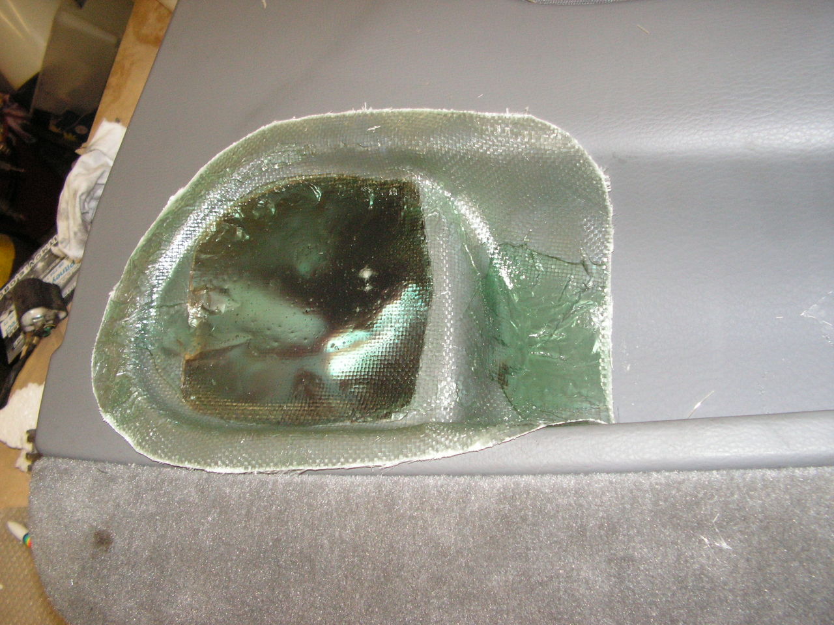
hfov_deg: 51.4
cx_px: 417
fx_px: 867
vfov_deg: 39.7
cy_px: 312
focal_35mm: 36
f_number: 3.2
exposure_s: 1/40
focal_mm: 6
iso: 160
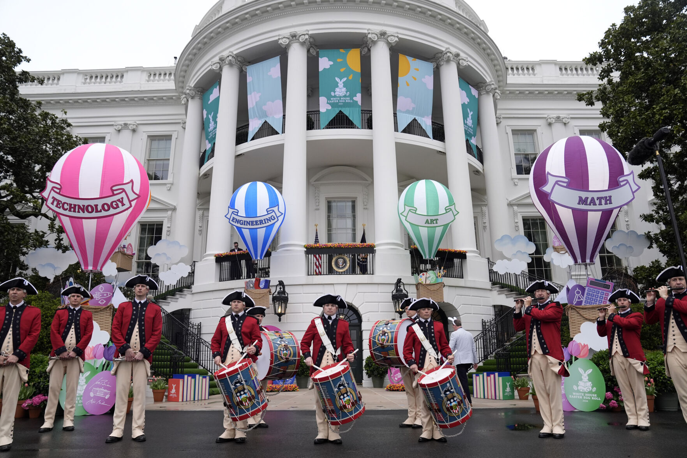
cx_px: 344
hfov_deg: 73.7
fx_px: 458
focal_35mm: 24
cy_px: 229
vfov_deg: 53.1
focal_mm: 24
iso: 1000
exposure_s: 1/2000
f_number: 3.5
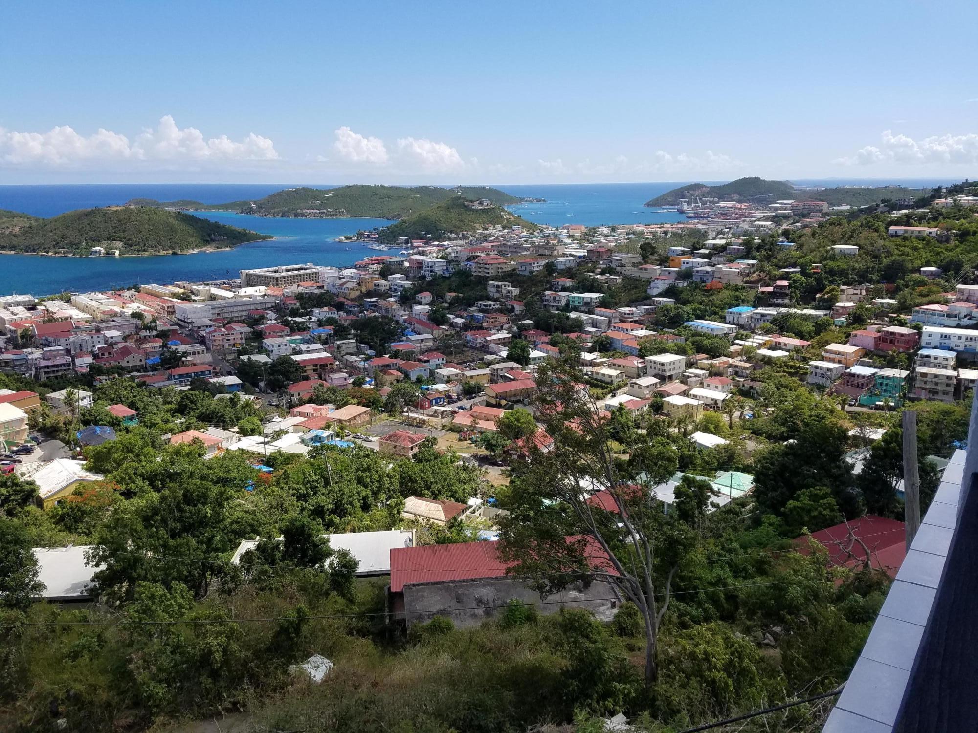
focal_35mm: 26
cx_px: 489
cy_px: 366
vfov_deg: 53.1
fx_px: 735
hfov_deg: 67.3
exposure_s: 1/2824
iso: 50
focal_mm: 4.2
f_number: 1.7
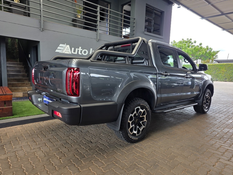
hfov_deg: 73.9
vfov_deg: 58.9
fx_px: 155
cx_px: 116
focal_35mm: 23
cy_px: 88
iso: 64
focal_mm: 6.25
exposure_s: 1/180
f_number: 1.7
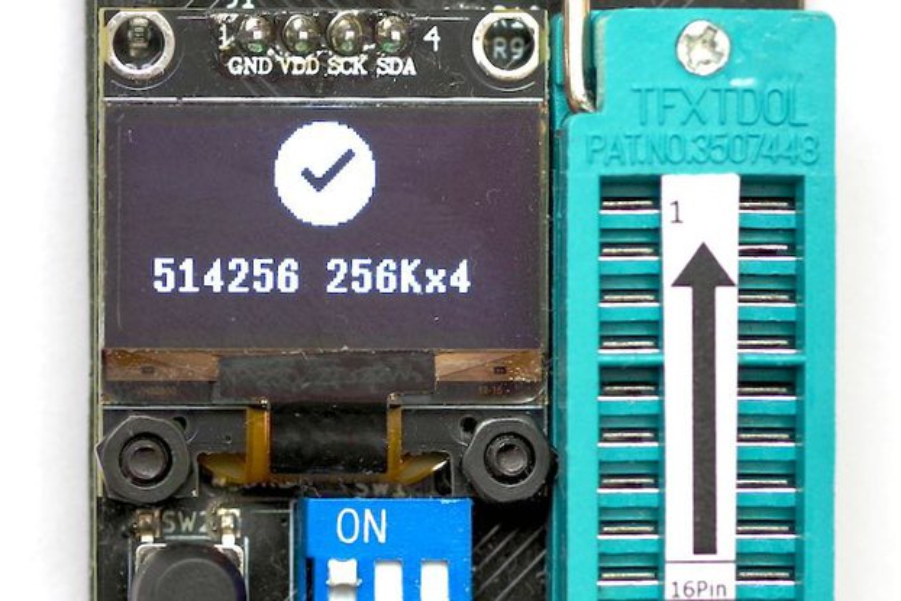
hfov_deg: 20.4
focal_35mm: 100
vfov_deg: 13.7
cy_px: 300
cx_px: 450
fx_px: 2503
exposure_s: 1/10
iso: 200
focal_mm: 100
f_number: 5.6
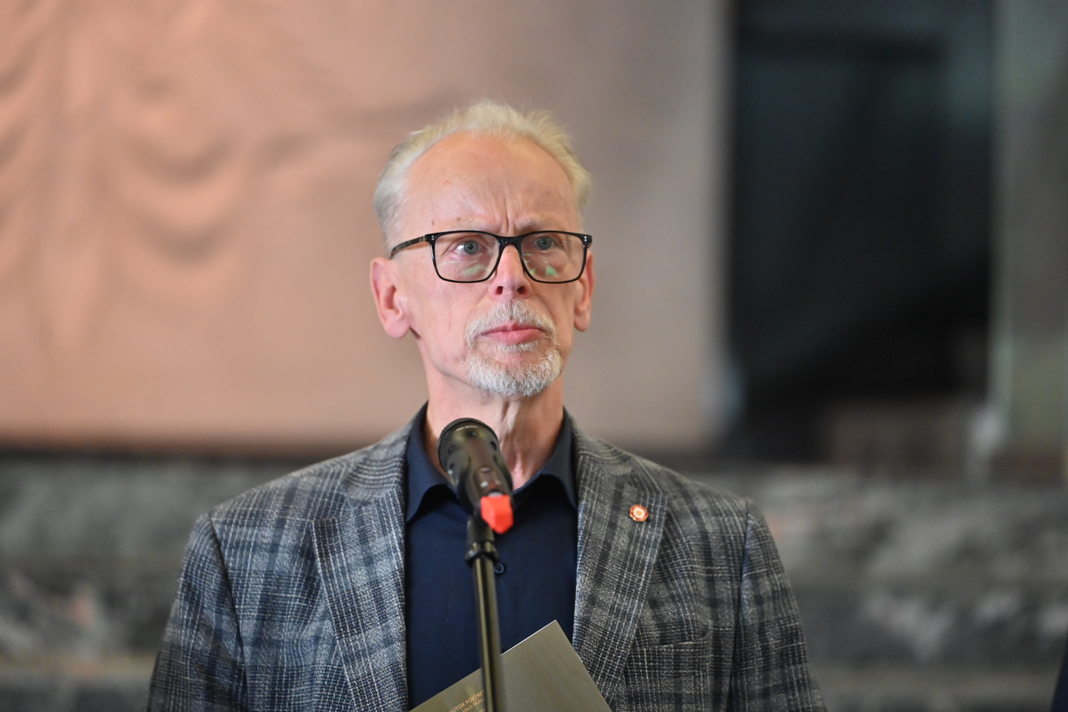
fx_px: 5340
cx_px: 534
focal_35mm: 180
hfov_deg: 11.4
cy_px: 356
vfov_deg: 7.6
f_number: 2.8
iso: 2800
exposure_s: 1/250
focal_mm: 180
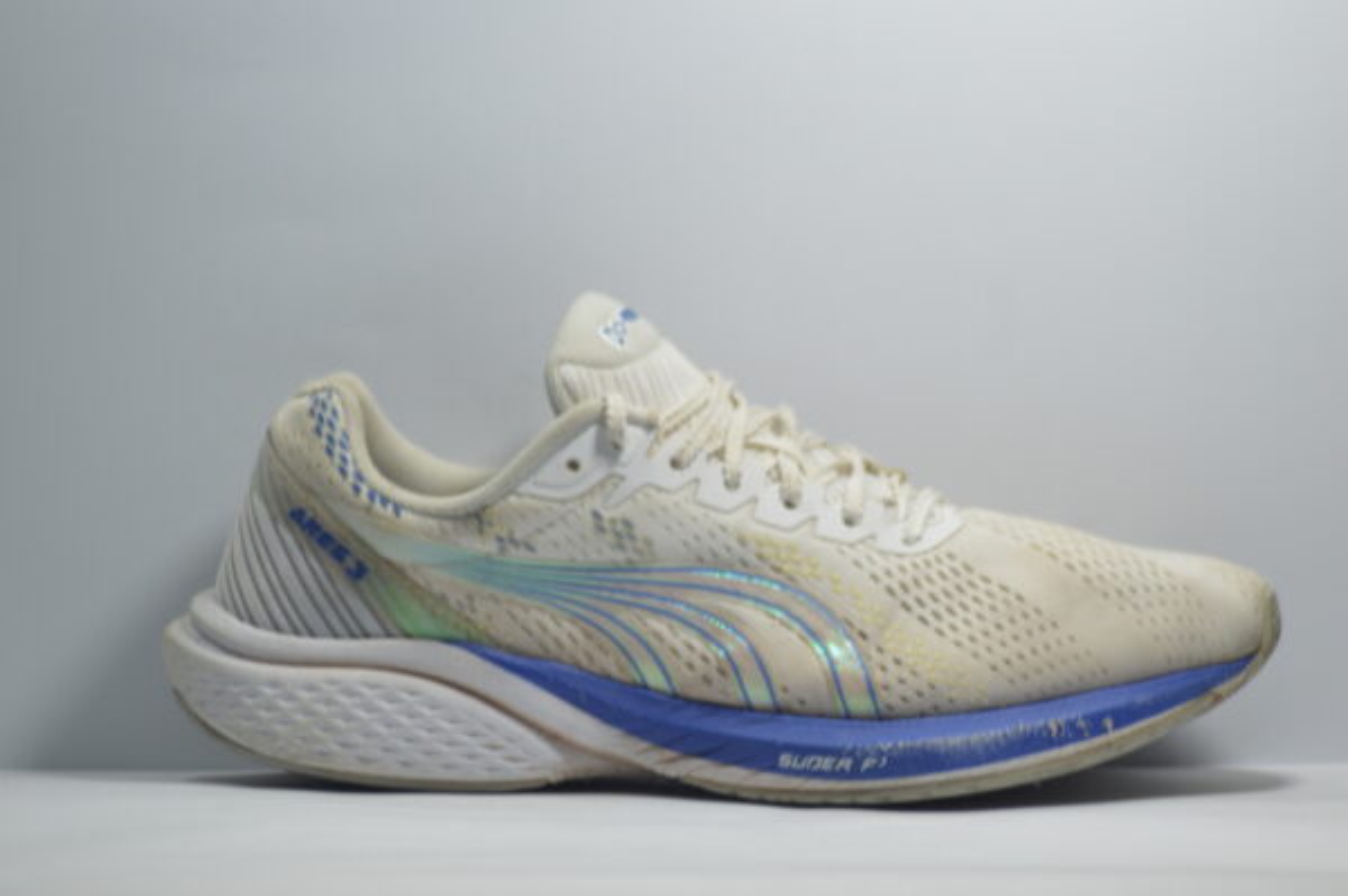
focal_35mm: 202
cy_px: 448
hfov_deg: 10.2
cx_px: 674
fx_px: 7576
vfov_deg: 6.8
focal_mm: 135
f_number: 4.2
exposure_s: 1/125
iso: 500
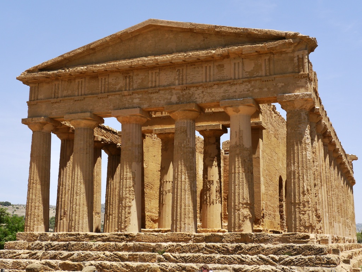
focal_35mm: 38
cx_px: 181
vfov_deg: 37.7
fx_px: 397
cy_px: 136
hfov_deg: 49.0
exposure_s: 1/400
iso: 160
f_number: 8
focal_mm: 19
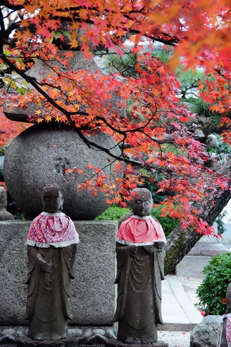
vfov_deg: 4.1
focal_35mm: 503
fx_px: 4851
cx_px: 133
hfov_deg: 2.7
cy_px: 136
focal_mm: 270
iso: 800
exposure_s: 1/60
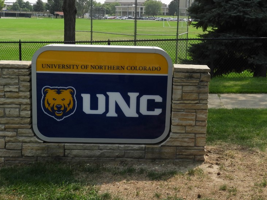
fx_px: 362
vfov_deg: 30.7
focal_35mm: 47
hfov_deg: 40.4
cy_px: 76
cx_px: 140
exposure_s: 1/800
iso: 100
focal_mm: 4.3
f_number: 3.3
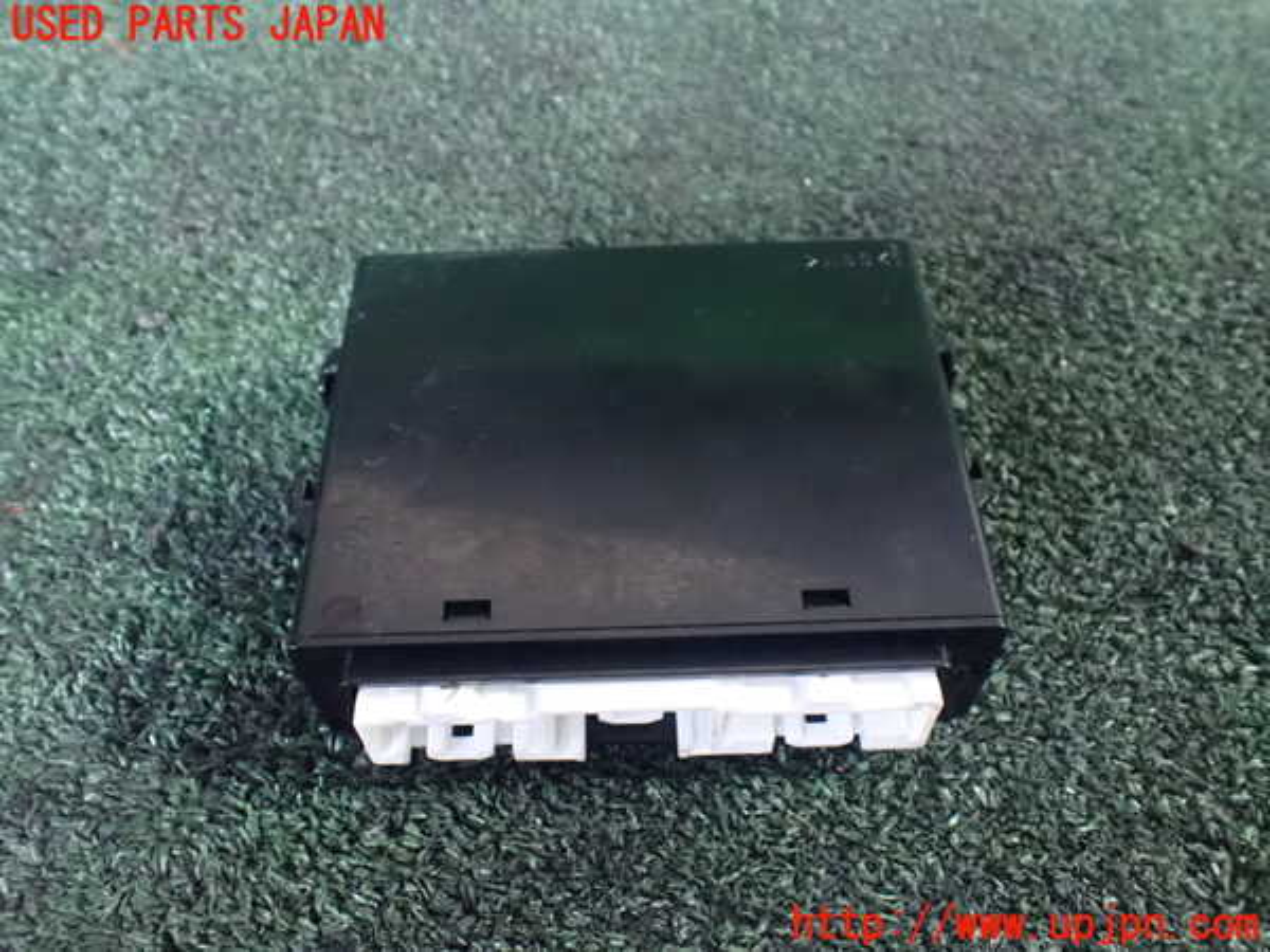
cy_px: 476
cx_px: 635
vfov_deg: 46.8
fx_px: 1101
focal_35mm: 30
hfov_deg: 60.0
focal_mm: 5.4
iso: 1600
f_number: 2.3
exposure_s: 1/25
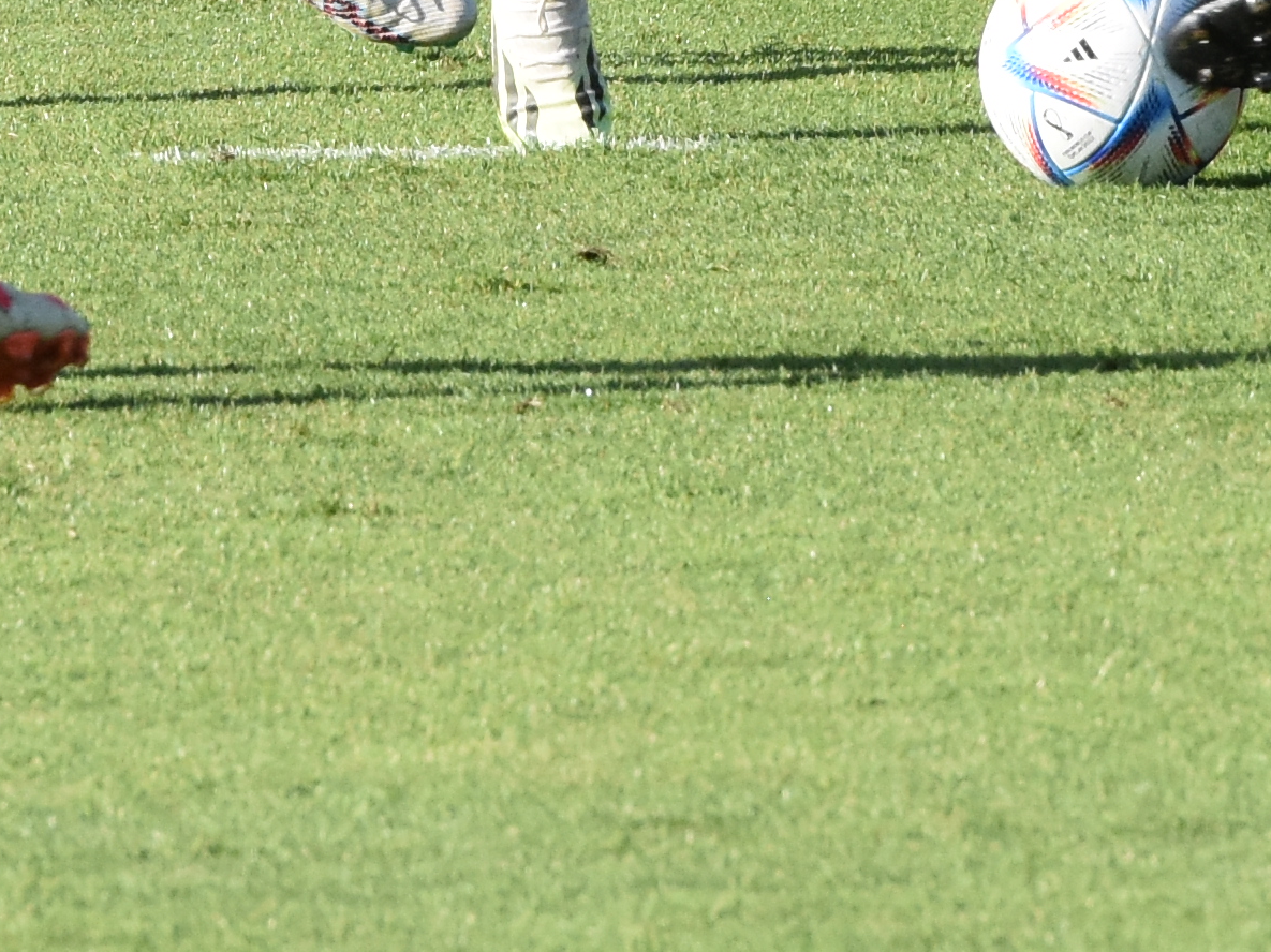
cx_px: 836
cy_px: -668
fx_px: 53627
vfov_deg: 1.0
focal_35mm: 1461
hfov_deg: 1.4
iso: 1000
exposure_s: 1/1250
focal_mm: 200
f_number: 9
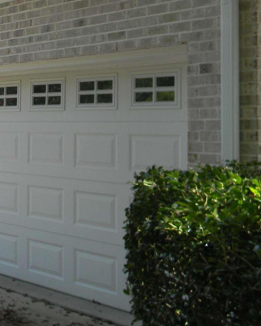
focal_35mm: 70
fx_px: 676
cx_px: -63
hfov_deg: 20.3
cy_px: 94
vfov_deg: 26.9
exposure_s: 1/180
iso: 80
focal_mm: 5
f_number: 3.5
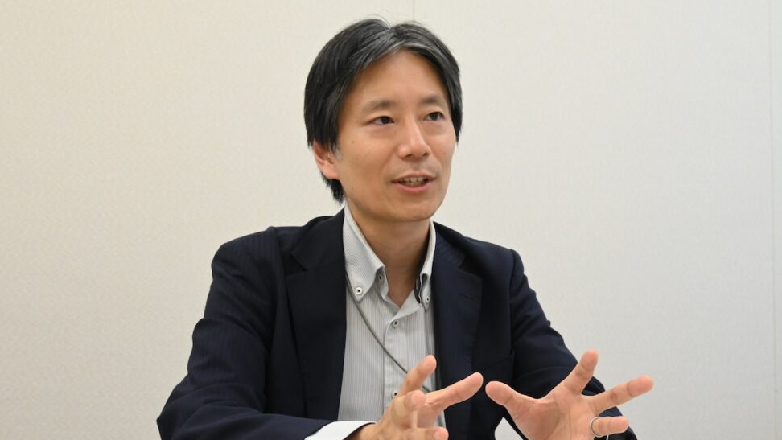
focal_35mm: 48
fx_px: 995
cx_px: 386
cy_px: 251
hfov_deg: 42.9
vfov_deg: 24.9
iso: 1600
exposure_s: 1/125
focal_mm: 30
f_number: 4.8
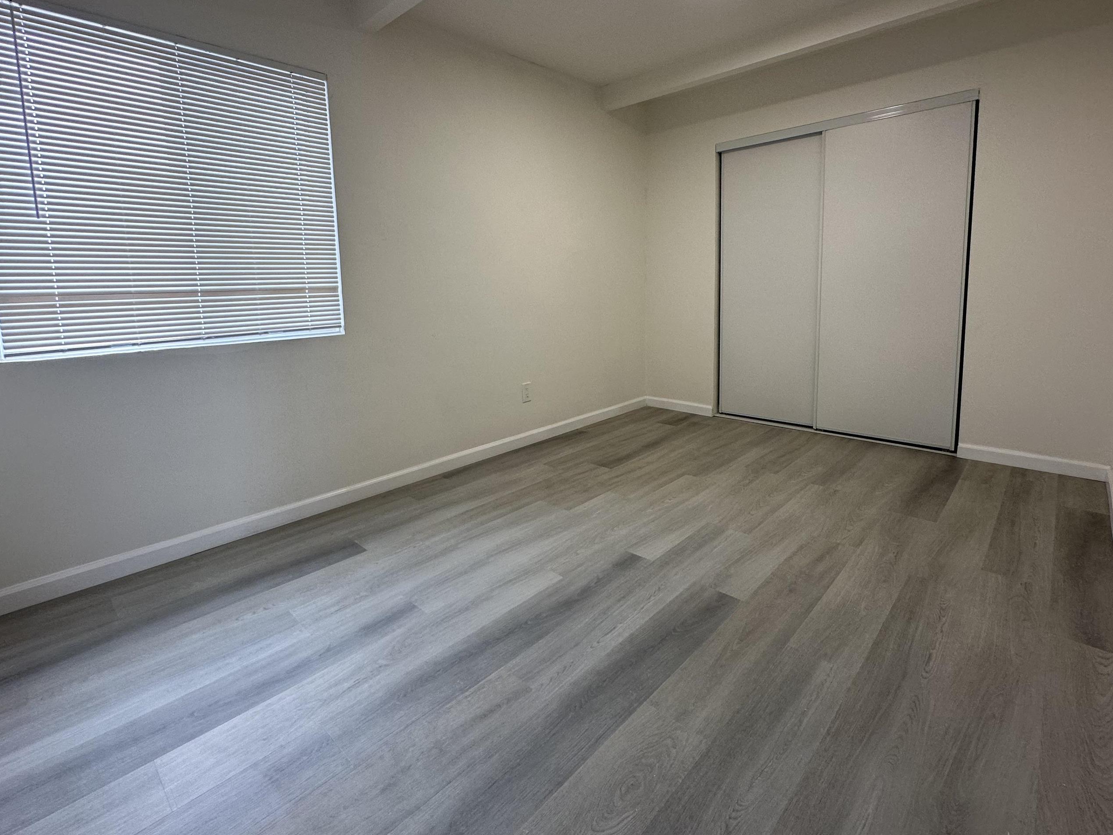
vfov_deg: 74.1
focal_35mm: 17
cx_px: 534
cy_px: 343
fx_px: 547
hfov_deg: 91.0
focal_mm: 2.22
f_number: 2.2
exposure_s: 1/120
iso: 125
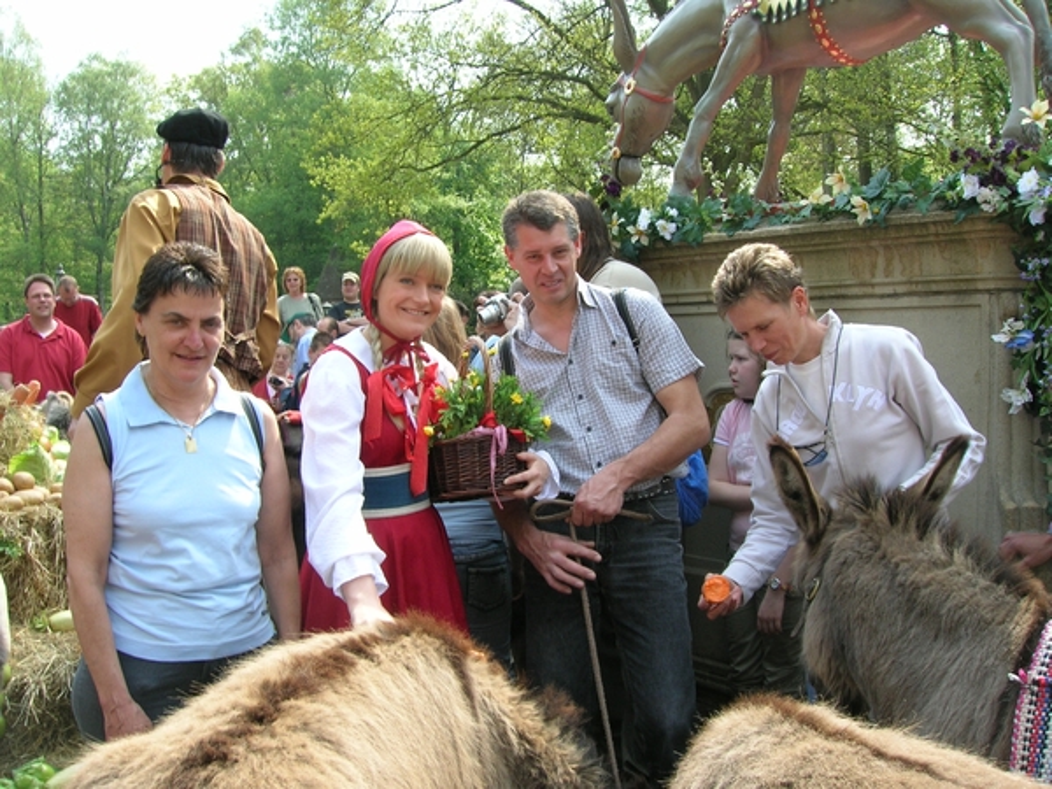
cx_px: 526
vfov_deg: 41.8
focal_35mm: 34
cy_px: 394
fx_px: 1033
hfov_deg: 54.0
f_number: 4.9
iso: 50
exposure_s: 1/89.5
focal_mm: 5.7
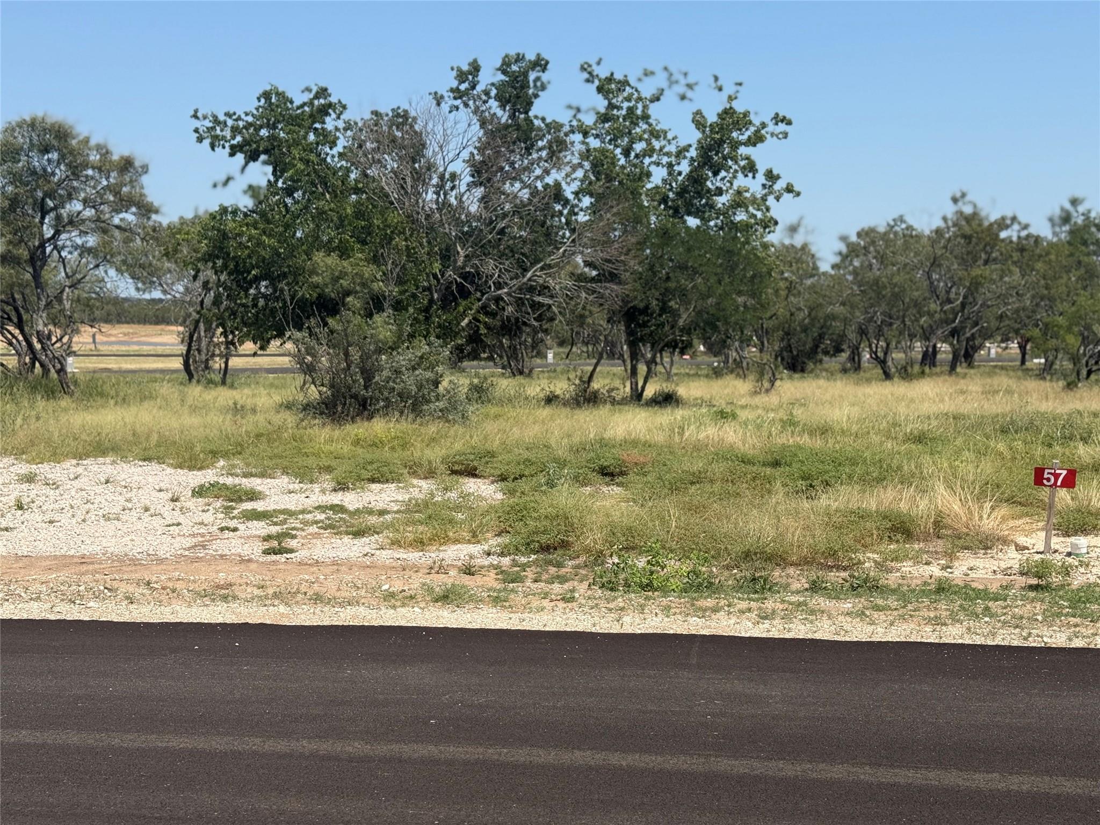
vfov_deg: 30.3
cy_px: 412
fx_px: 1525
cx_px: 550
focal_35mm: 48
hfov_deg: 39.7
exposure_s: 1/4878
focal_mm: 6.76
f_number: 1.78
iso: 64
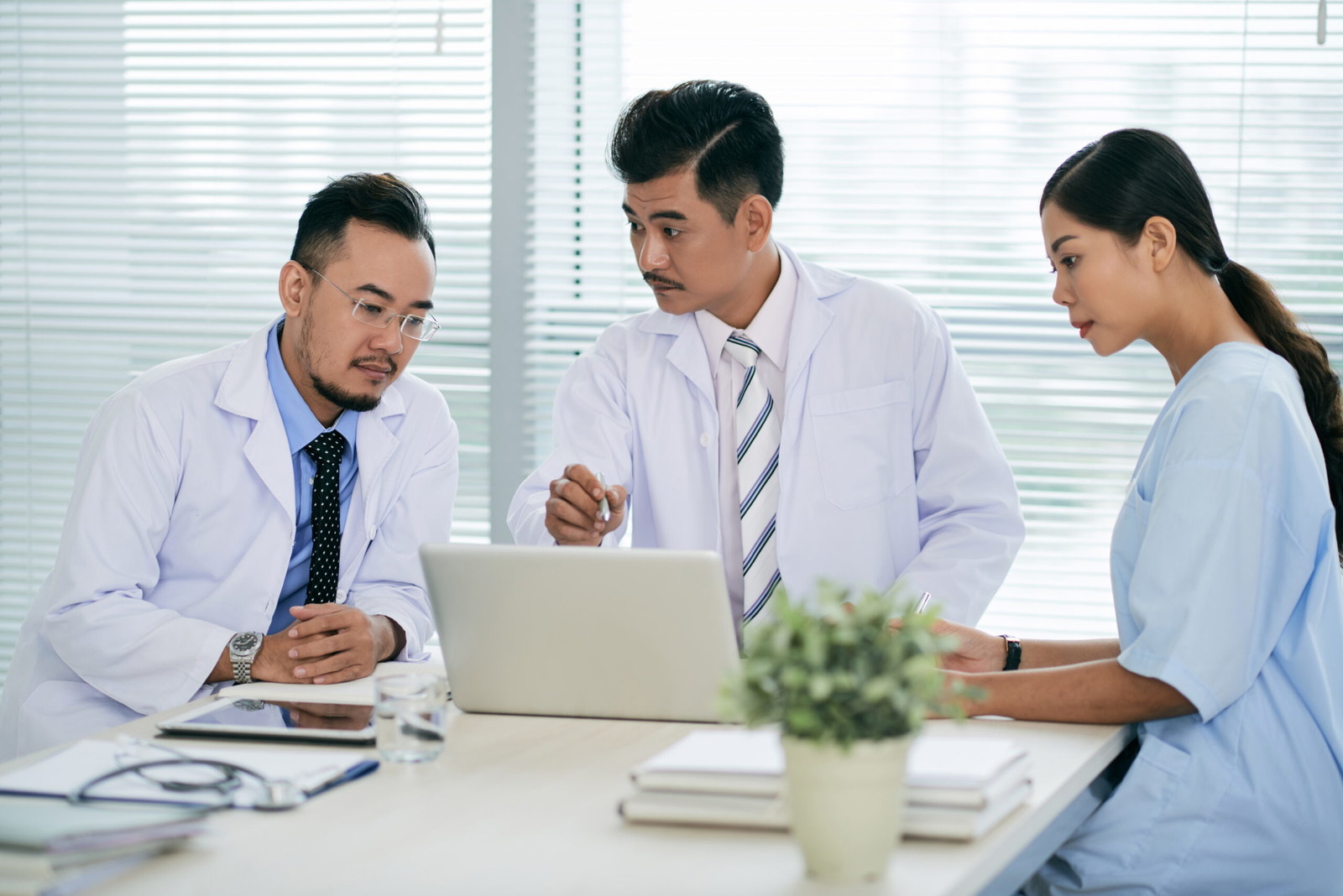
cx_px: 672
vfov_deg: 16.1
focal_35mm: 85
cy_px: 448
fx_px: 3172
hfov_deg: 23.9
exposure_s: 1/250
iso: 140
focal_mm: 85
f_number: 2.4
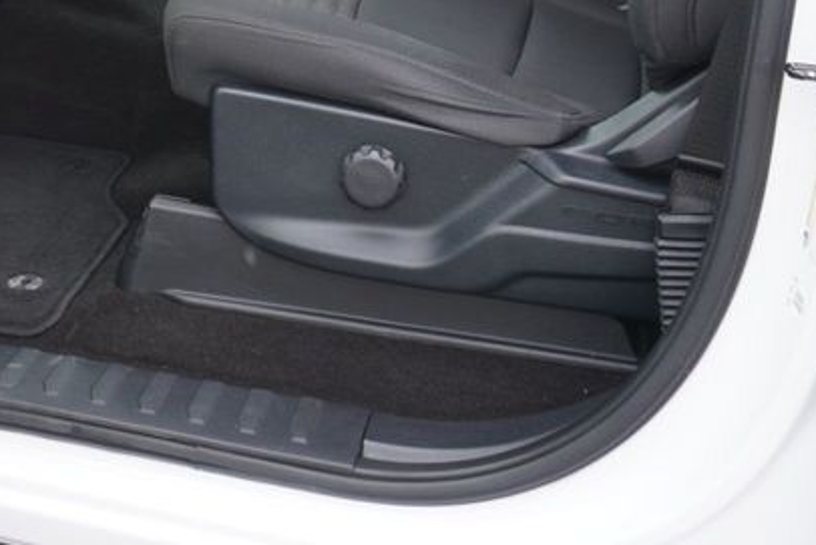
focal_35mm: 64
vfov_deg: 19.7
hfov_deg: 29.8
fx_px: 1457
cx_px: 58
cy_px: -135
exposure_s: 1/60
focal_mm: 17
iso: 100
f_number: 4
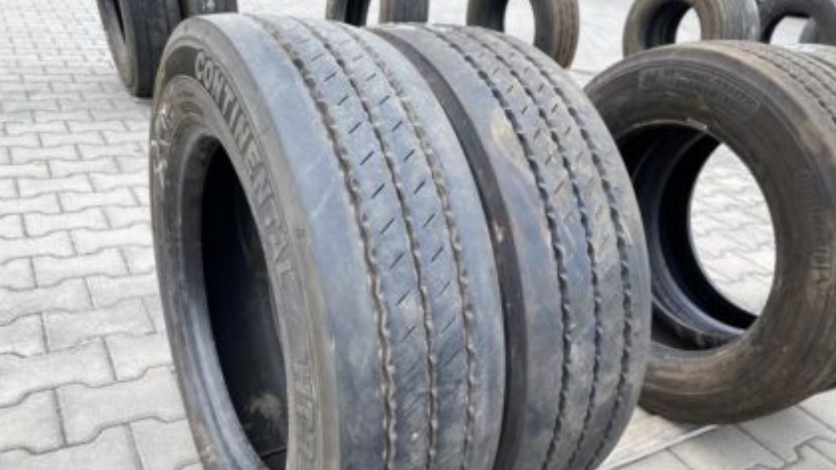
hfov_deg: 66.1
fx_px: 643
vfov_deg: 39.9
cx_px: 418
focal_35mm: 29
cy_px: 296
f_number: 1.8
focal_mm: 4.25
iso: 32
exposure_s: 1/437
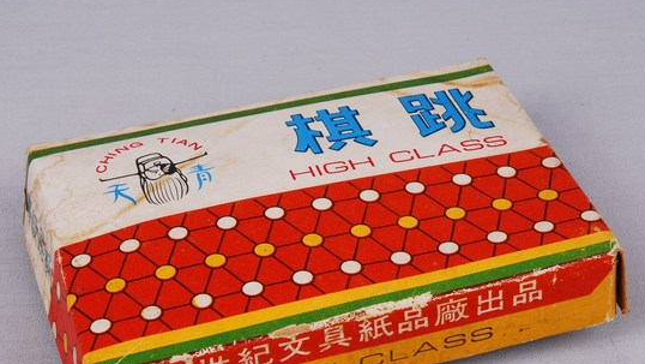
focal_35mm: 131
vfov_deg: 9.3
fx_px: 2241
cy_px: 243
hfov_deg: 16.4
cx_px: 325
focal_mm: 70
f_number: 20
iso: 100
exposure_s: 1/125
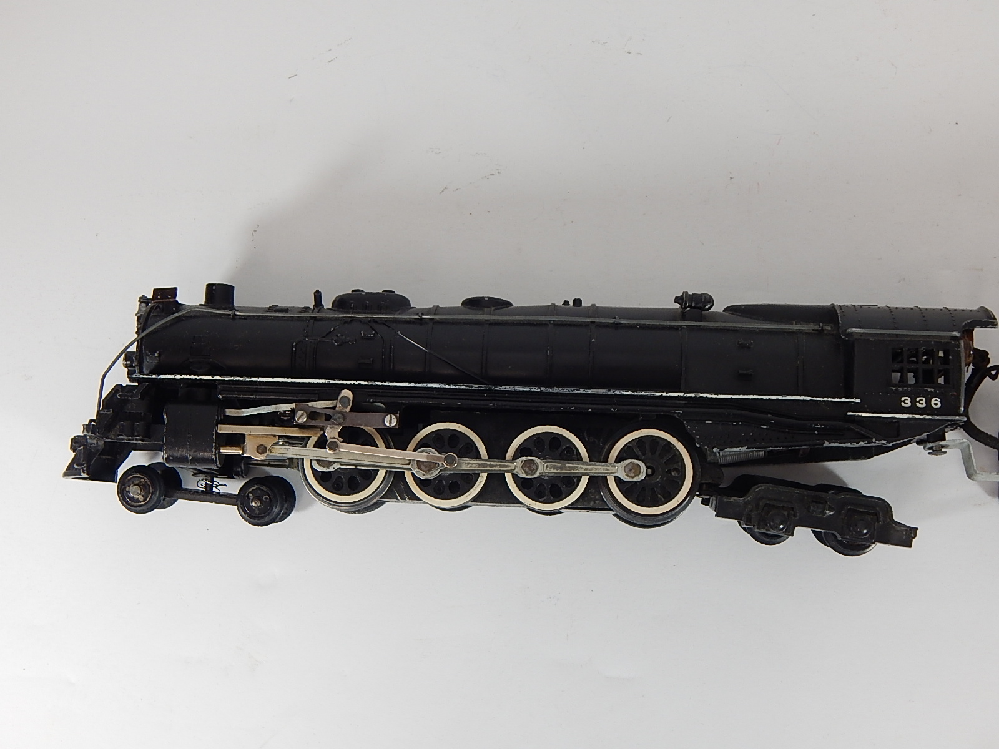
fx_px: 1385
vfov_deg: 30.3
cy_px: 374
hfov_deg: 39.7
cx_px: 500
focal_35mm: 48
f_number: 3.7
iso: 125
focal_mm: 8.6
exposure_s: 1/30
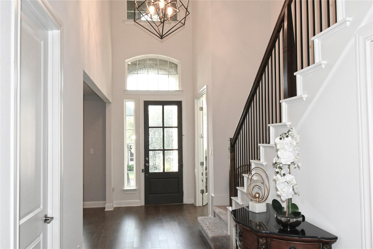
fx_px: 311
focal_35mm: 30
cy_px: 124
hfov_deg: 61.9
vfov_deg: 43.6
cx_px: 186
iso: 3200
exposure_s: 1/30
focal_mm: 20
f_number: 22
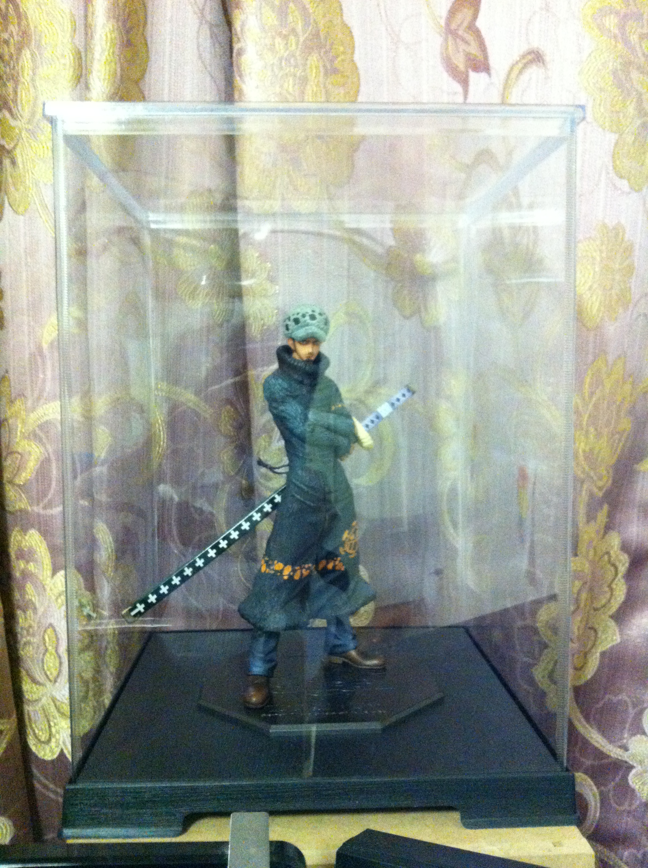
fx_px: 876
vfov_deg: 52.7
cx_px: 324
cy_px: 434
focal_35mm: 35
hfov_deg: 40.6
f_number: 2.8
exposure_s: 1/15
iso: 800
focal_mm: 3.85
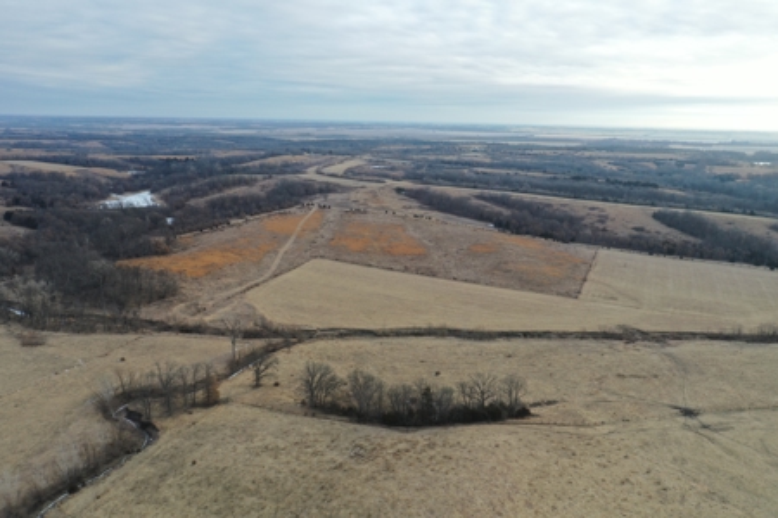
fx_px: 605
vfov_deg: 46.4
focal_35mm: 28
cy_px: 259
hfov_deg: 65.5
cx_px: 389
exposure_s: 1/120
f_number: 4.5
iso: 100
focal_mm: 10.26
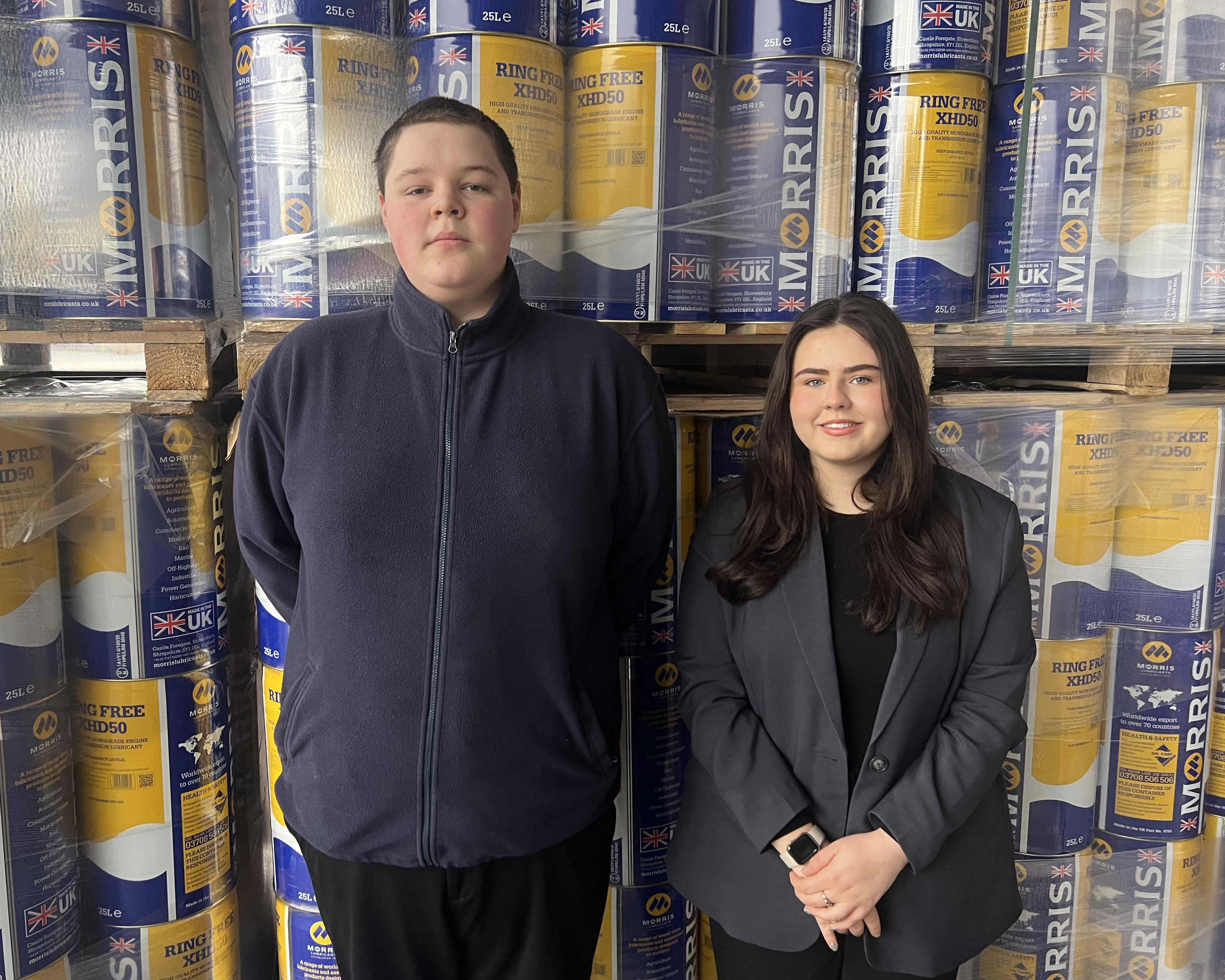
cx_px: 582
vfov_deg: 50.0
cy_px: 491
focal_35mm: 29
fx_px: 1051
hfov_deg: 60.4
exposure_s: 1/73
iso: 125
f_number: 1.5
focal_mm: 5.7
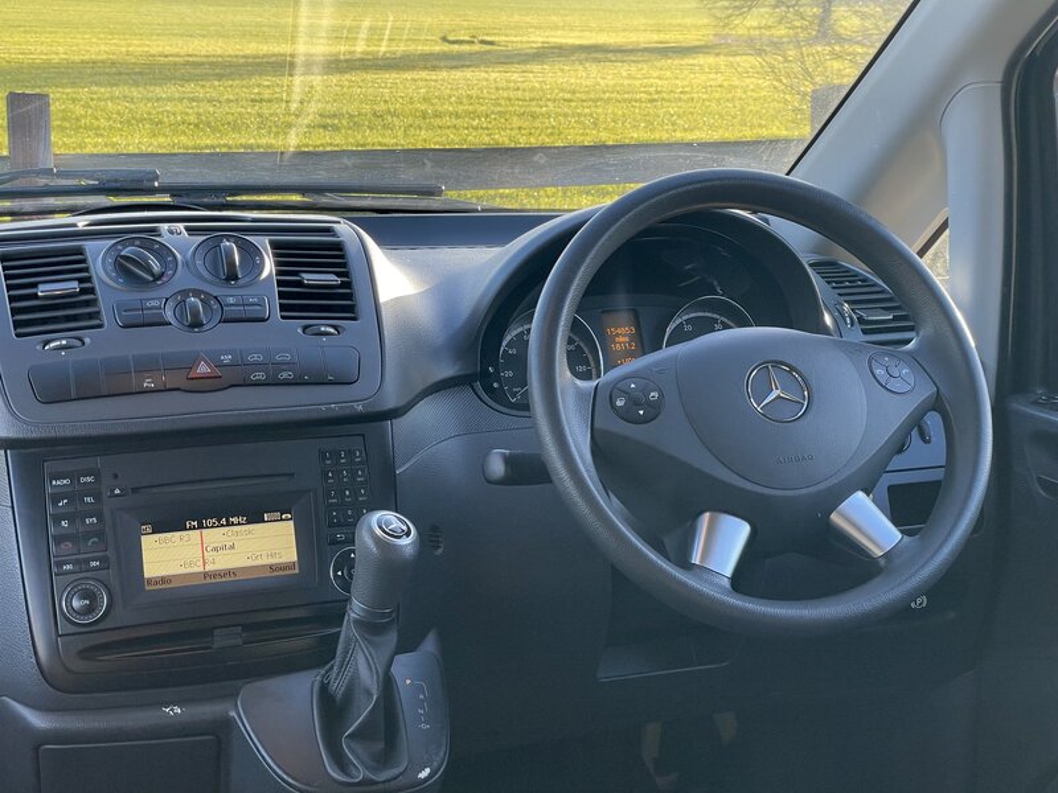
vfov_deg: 28.0
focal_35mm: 52
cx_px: 529
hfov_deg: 36.8
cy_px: 396
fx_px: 1589
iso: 32
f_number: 2
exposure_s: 1/99
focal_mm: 6
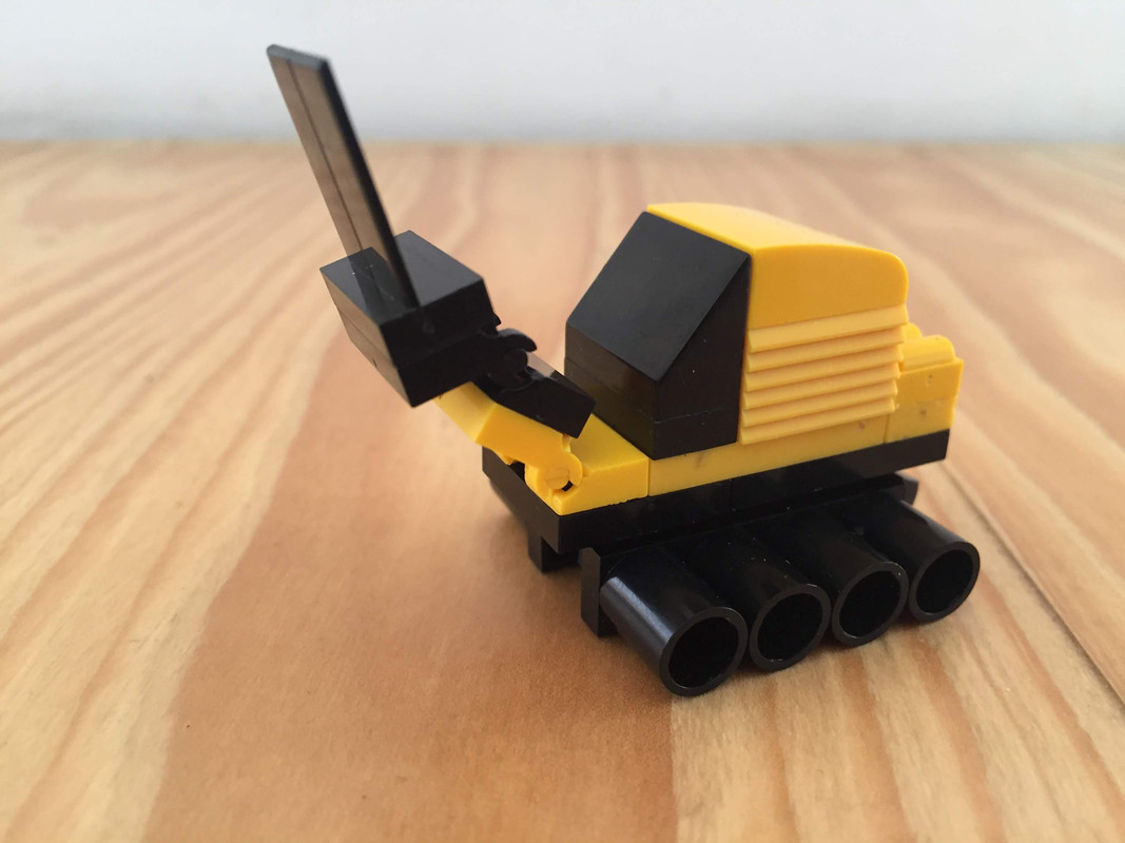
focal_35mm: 29
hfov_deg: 61.7
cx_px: 562
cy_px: 422
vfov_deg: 48.2
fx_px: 942
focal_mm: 4.15
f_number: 2.2
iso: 160
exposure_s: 1/33
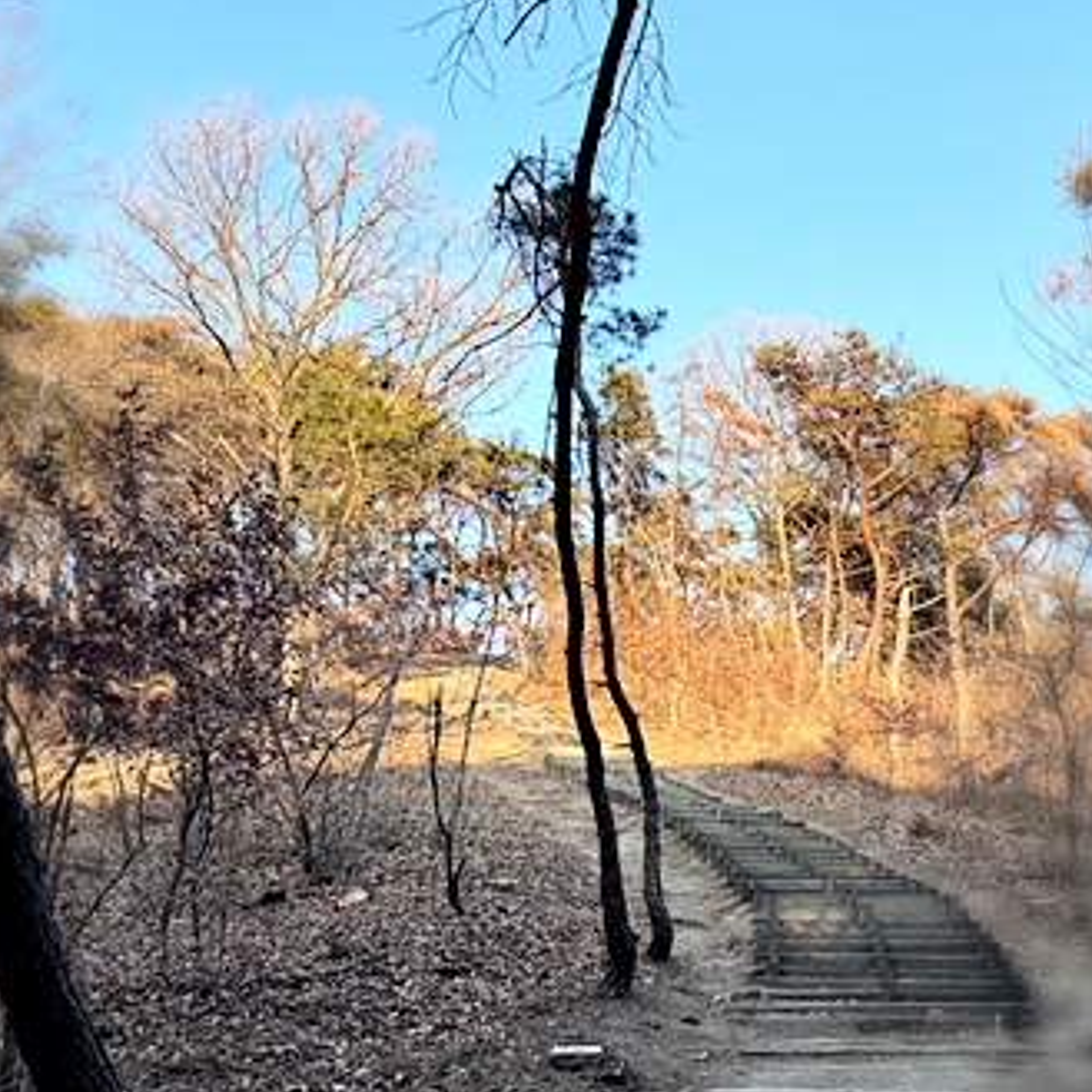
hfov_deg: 38.9
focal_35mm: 43
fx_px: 1535
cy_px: 695
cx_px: 684
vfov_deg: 38.9
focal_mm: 6.76
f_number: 1.78
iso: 80
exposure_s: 1/995
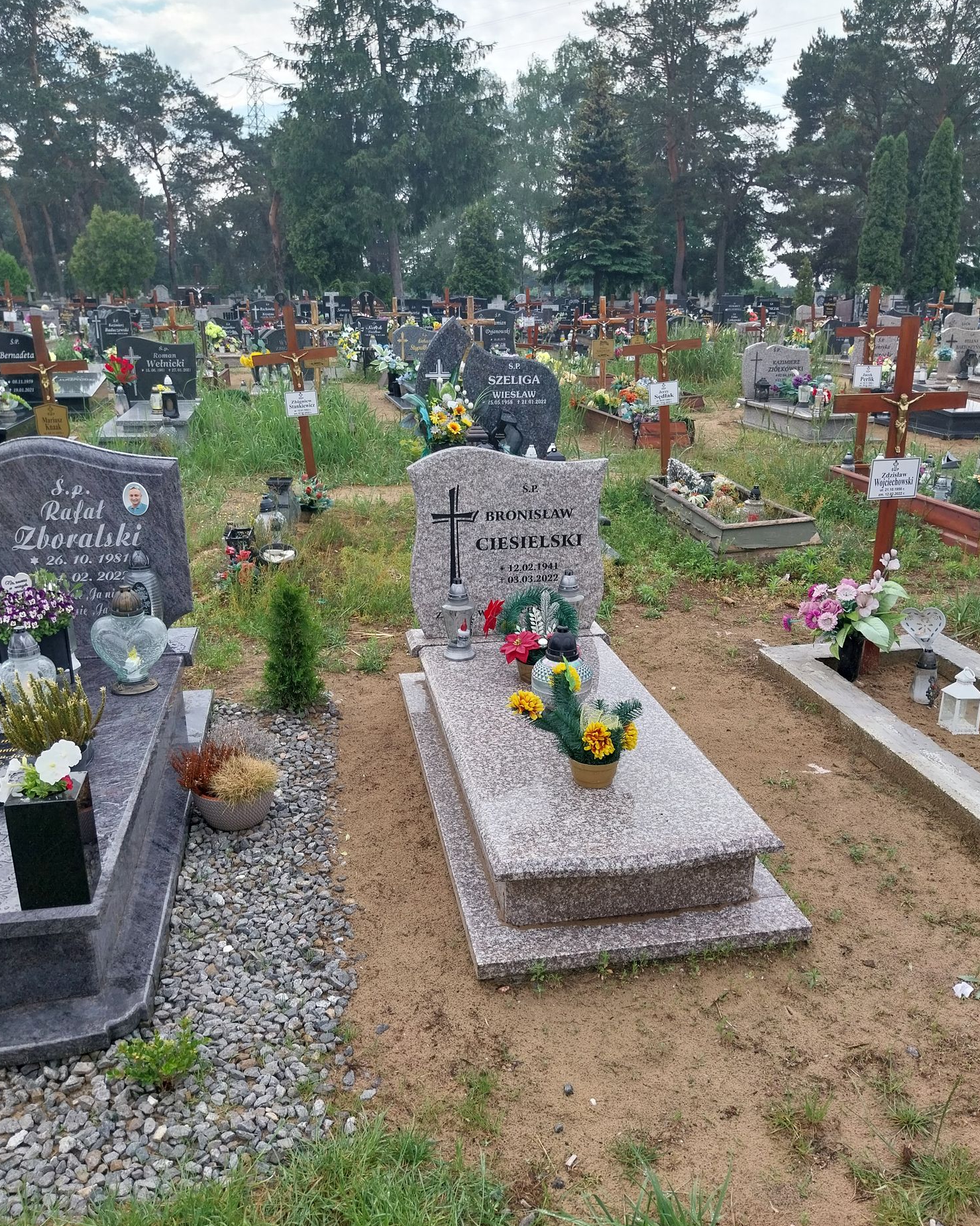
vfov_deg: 62.2
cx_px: 482
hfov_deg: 51.5
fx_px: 1015
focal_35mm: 28
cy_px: 647
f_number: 1.8
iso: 25
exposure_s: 1/486
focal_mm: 4
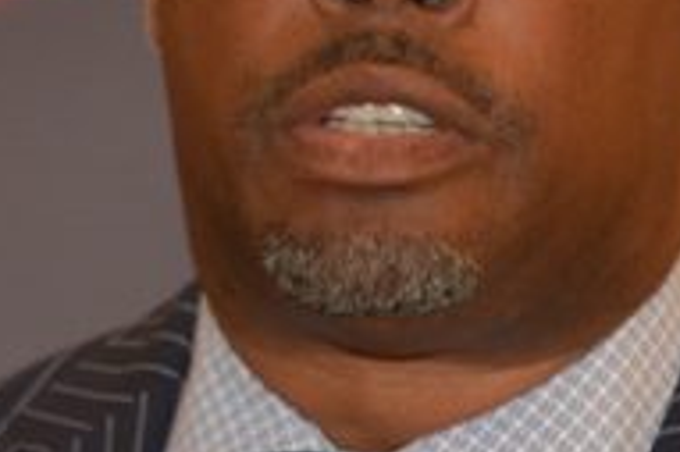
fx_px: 11323
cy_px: 507
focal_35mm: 600
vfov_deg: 2.3
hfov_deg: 3.4
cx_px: 662
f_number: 4
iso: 500
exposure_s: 1/60
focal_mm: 112
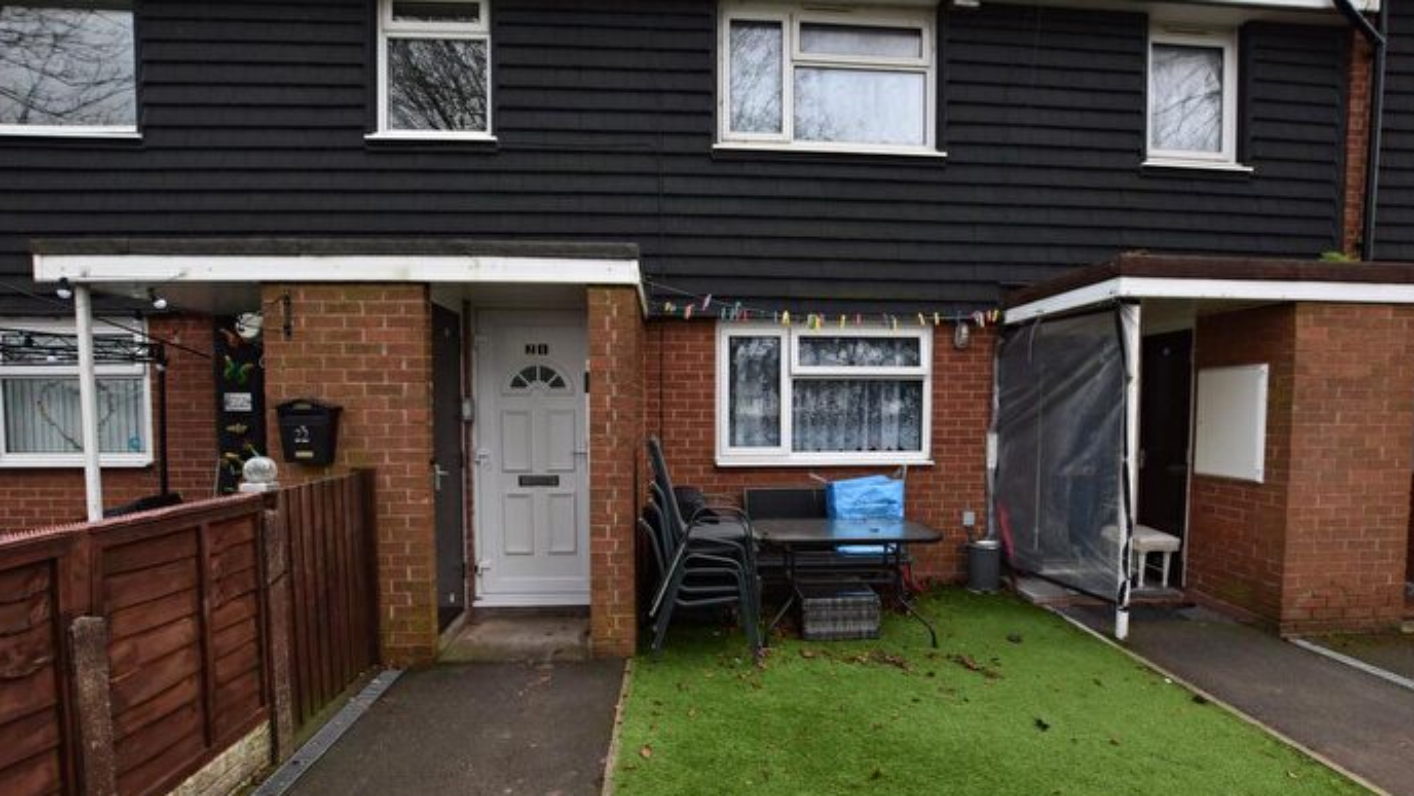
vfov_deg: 66.9
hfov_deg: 99.4
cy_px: 445
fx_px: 600
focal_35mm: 16
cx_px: 701
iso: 160
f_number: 5
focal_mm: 10
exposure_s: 1/200
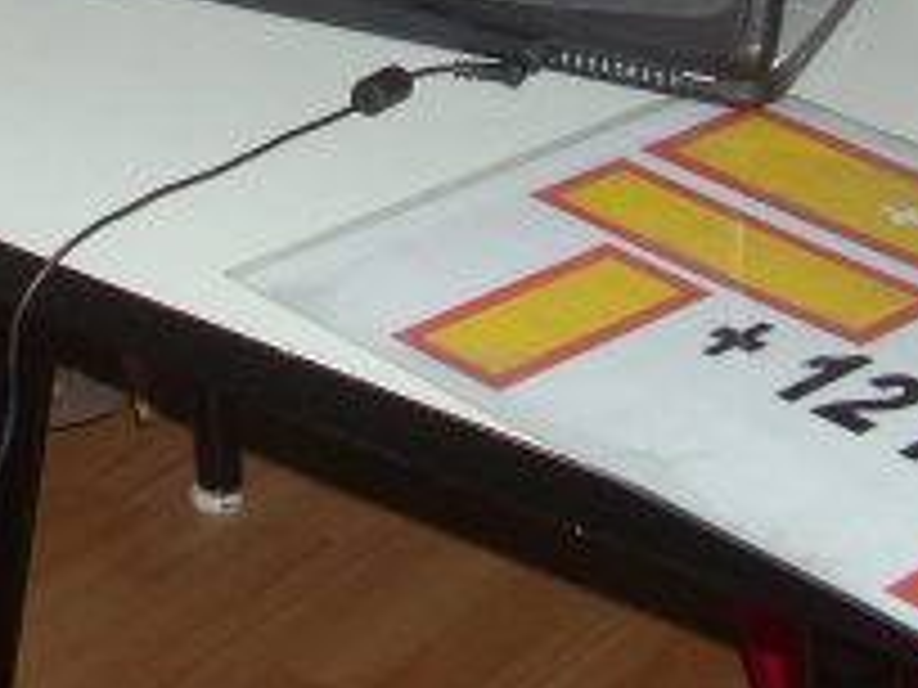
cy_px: -461
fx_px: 3368
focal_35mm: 127
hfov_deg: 15.2
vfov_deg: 11.1
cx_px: -32
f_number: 2.8
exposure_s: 1/200
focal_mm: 6.2
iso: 50
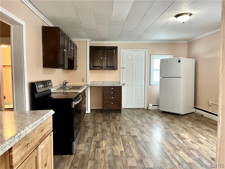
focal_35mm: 26
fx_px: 169
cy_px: 84
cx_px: 112
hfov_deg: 67.3
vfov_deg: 53.1
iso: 320
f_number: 1.6
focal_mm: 5.1
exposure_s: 1/60
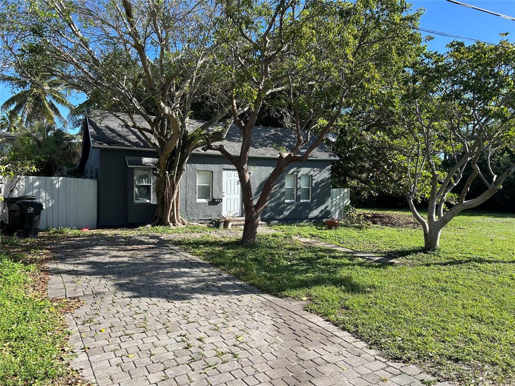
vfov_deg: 53.1
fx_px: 387
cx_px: 258
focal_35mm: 26
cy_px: 193
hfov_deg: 67.3
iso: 50
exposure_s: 1/1869
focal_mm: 5.7
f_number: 1.5
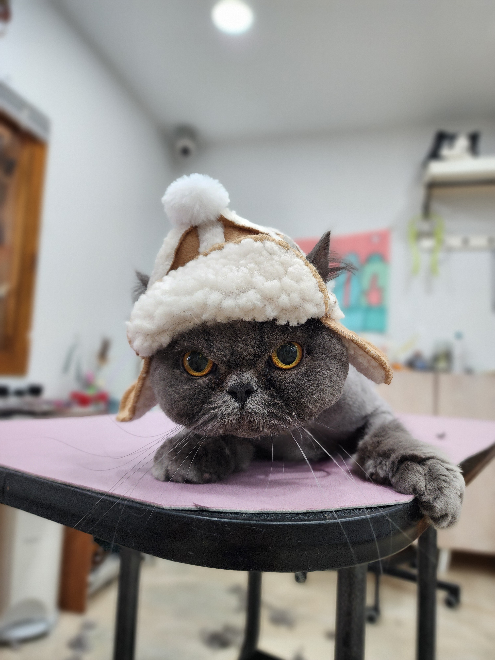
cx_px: 248
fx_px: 439
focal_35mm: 23
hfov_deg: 58.9
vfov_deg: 73.9
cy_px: 330
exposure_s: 1/120
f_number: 1.8
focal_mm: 6.4
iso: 125
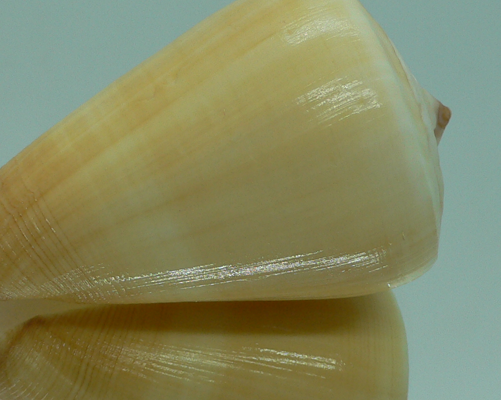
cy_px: 197
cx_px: 198
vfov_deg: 22.5
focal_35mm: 68
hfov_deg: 27.8
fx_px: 1008
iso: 80
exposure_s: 1/80
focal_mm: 4.6
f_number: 2.8
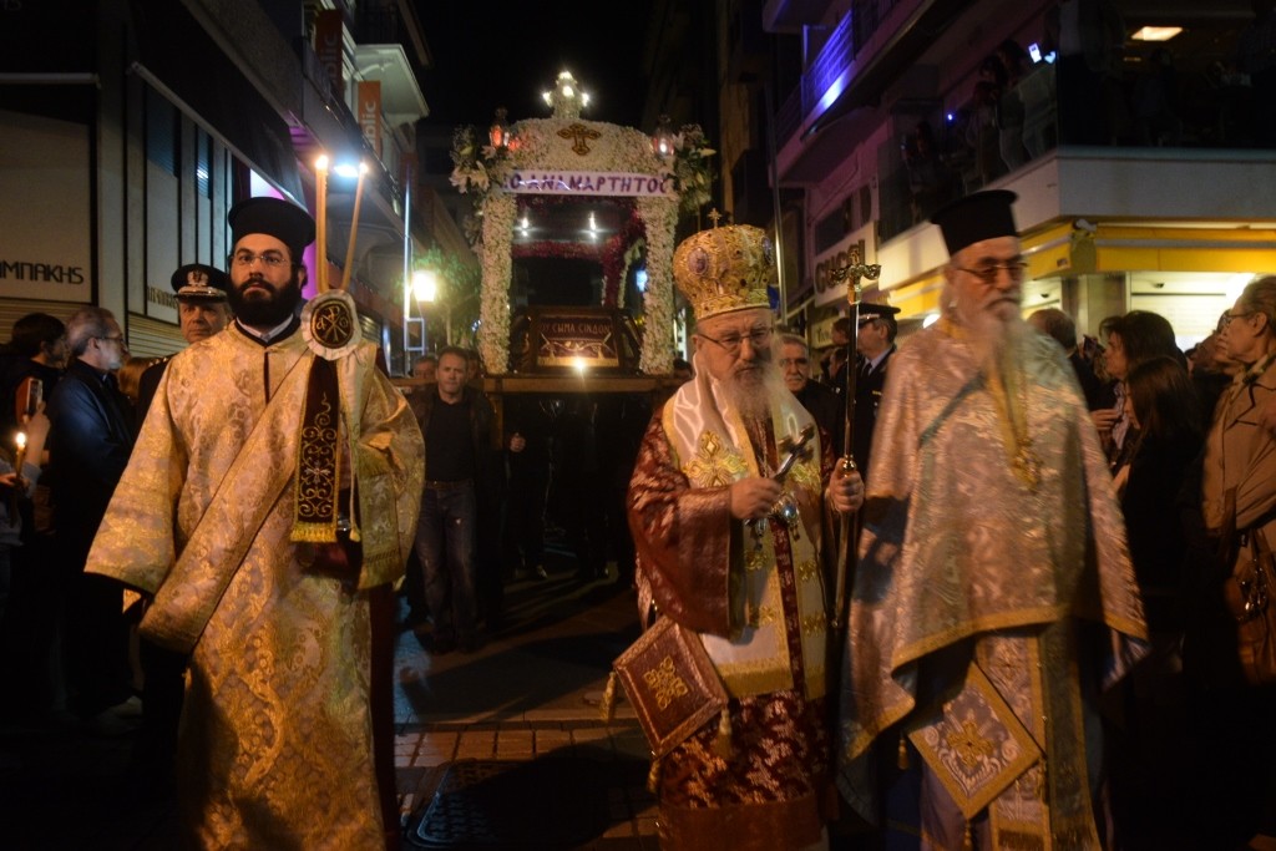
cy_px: 426
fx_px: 957
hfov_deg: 67.4
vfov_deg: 47.9
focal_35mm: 27
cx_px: 638
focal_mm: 18
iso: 1600
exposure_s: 1/30
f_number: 3.5
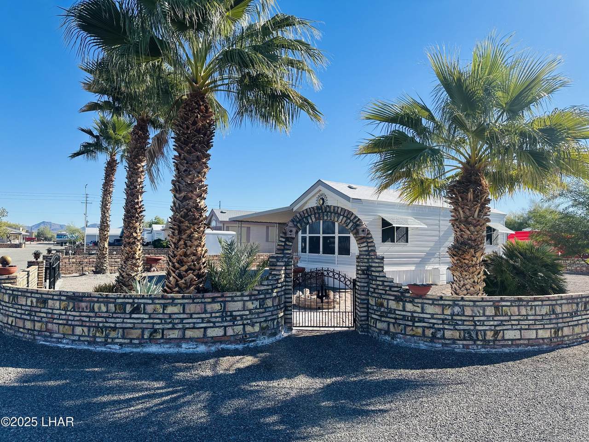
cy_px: 221
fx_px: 408
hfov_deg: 71.6
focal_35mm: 24
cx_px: 294
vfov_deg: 56.8
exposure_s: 1/3717
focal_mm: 6.86
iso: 80
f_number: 1.78
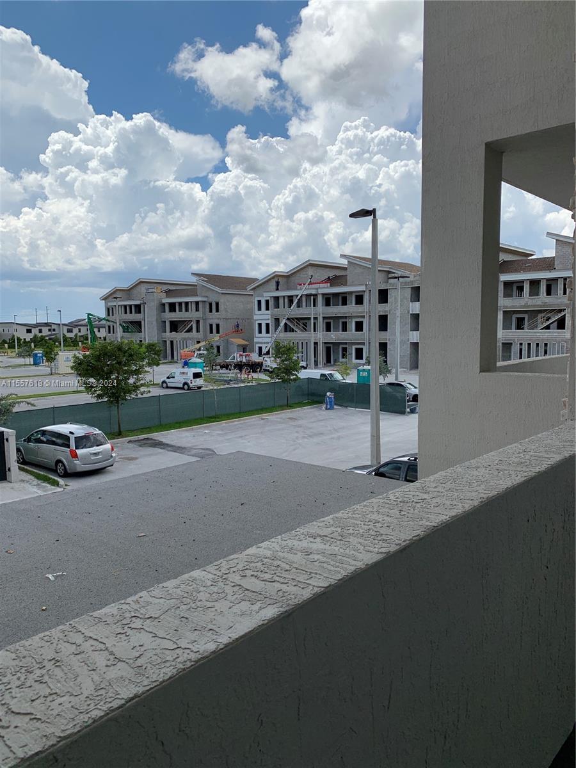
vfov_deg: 67.3
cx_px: 288
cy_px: 384
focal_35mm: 26
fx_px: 577
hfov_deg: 53.1
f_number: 1.8
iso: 25
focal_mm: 4.25
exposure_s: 1/2994
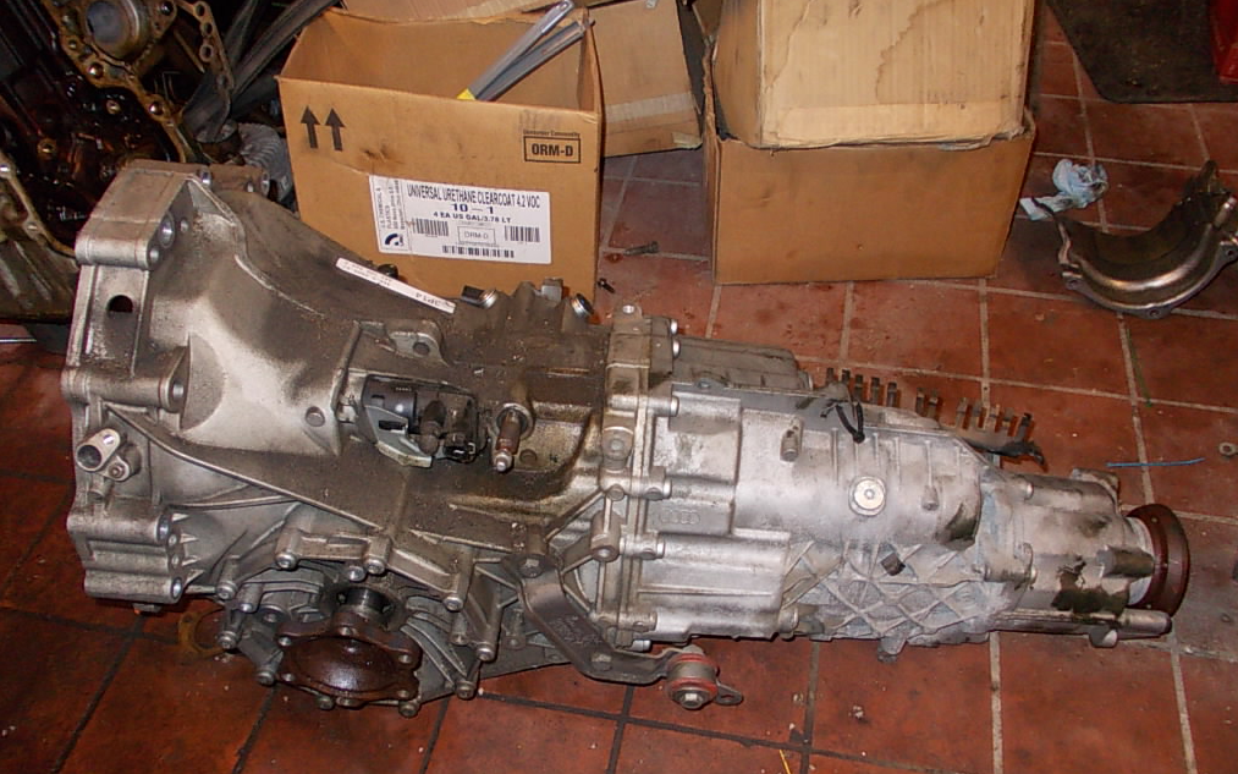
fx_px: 1012
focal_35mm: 30
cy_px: 427
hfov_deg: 62.9
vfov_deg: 41.8
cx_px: 623
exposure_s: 1/25
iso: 200
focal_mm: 4
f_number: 2.7
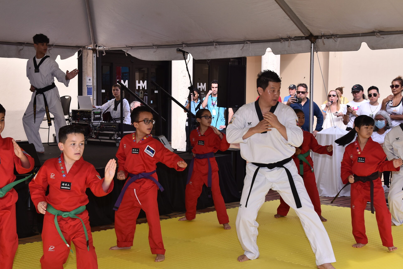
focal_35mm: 66
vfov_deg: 20.6
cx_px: 178
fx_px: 739
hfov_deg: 30.5
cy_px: 156
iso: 400
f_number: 10
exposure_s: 1/250
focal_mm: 50
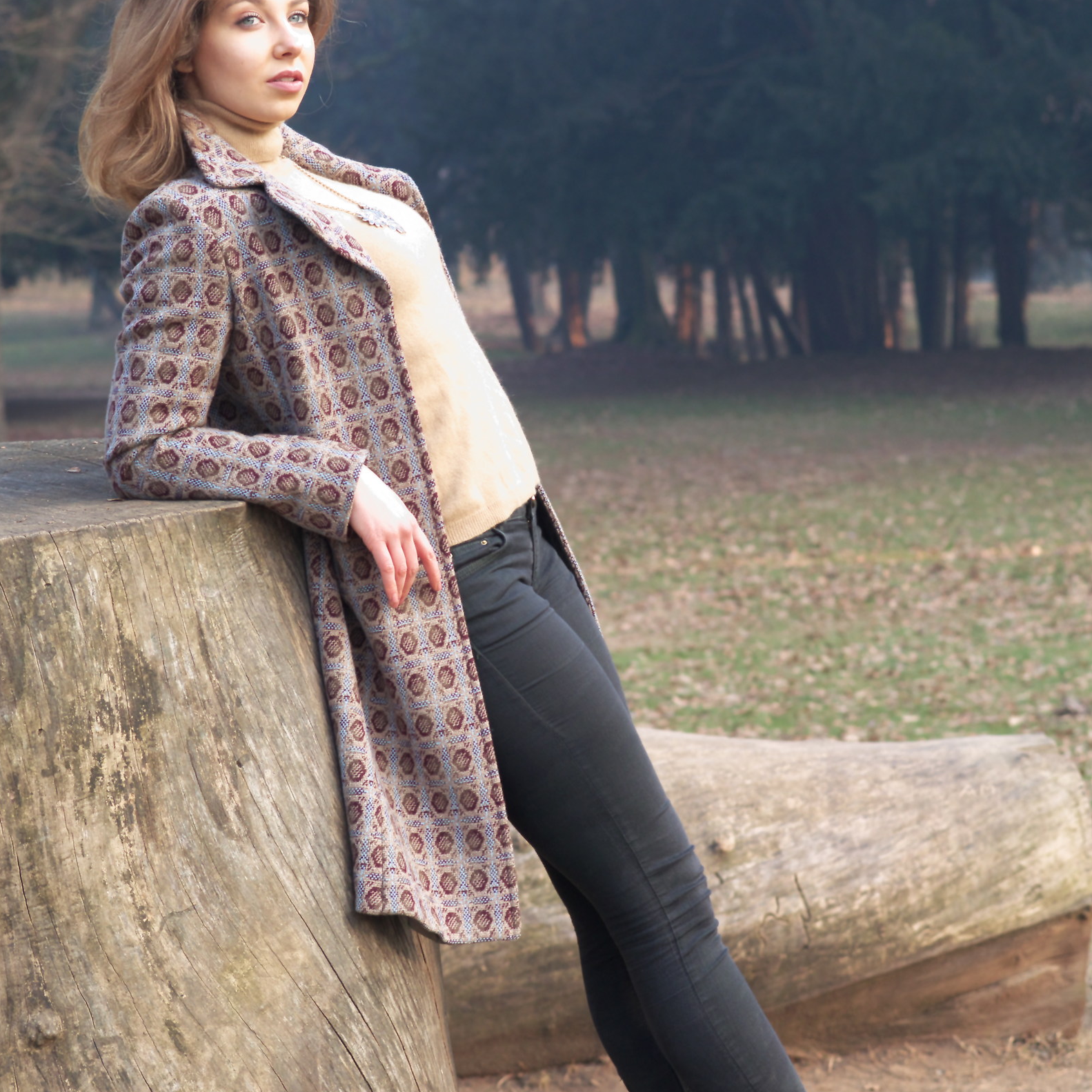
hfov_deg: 12.9
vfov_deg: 12.9
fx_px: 4818
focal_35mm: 135
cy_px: 550
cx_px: 545
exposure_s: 1/40
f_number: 6.3
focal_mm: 70
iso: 800
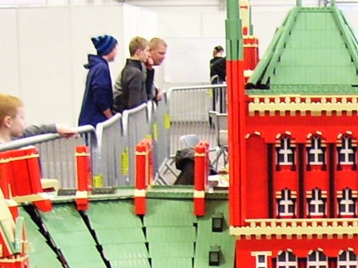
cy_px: 331
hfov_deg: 13.3
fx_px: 1500
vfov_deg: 10.1
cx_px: 415
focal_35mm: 145
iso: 160
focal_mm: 6
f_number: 2.7
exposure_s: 1/8
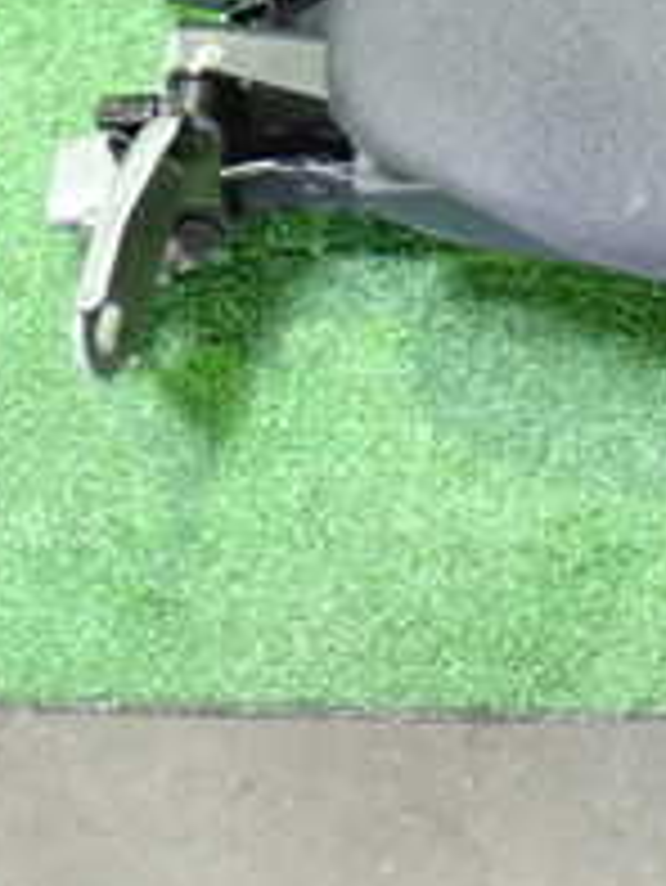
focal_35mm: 125
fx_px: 3203
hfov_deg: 11.2
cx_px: 1138
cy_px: -94
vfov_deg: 15.3
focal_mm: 7.31
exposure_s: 1/15
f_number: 2.8
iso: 800
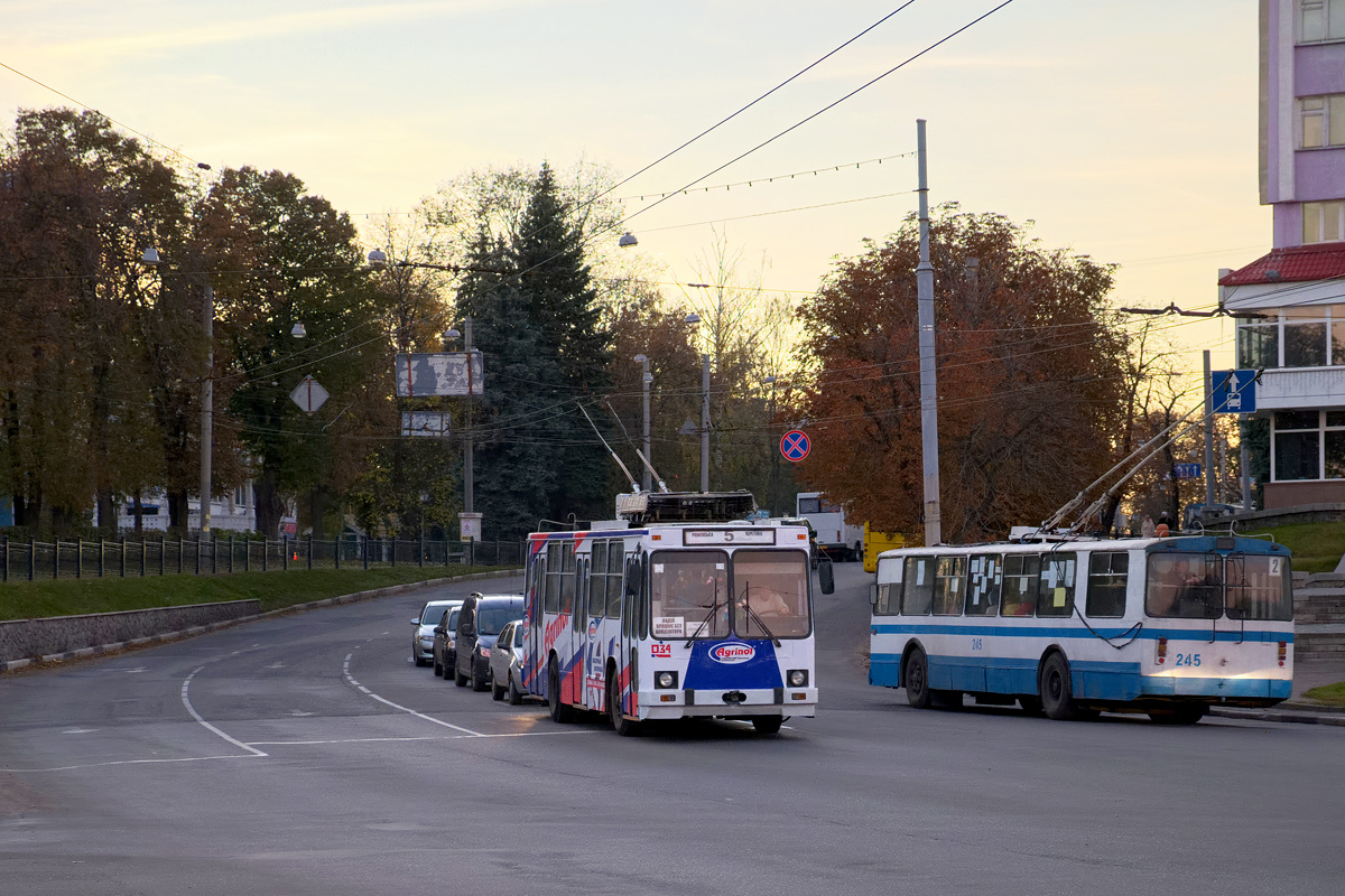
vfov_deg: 16.5
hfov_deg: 24.5
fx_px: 3101
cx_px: 672
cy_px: 448
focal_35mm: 83
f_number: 4
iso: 2500
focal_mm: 55
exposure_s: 1/320
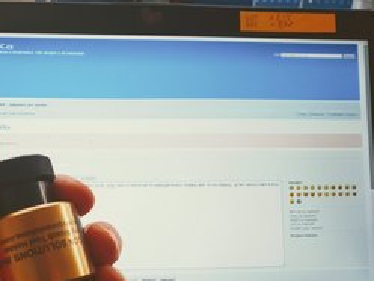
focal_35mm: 42
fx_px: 454
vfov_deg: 34.2
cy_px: 172
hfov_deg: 43.4
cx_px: 95
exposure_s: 1/100
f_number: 2.4
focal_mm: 4.3
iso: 80
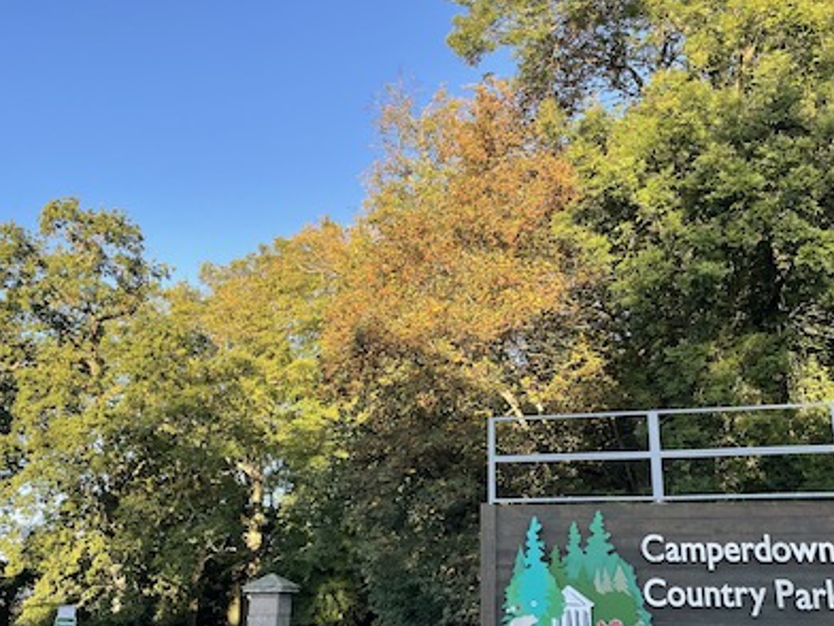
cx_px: 449
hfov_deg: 53.9
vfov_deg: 41.8
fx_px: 819
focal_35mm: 34
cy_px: 336
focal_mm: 4.2
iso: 32
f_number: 1.6
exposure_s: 1/553
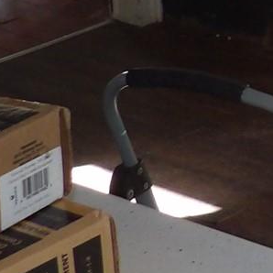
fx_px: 1303
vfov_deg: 11.2
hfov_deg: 10.5
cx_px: 619
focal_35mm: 146
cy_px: -201
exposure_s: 1/33
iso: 200
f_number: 3.2
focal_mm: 4.3
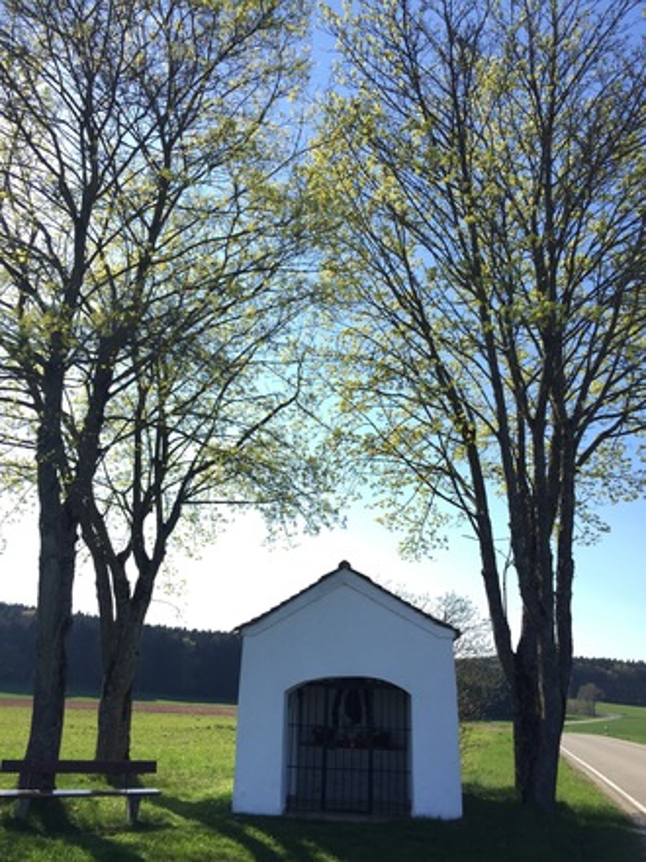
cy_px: 431
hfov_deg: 48.2
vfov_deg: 61.7
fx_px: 722
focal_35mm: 29
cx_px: 323
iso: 32
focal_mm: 4.15
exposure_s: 1/898
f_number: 2.2
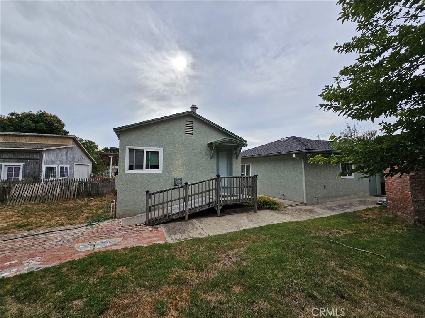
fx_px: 160
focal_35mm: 13
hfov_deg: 106.2
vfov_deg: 89.9
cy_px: 159
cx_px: 212
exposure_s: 1/1775
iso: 50
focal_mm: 2.2
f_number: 2.2
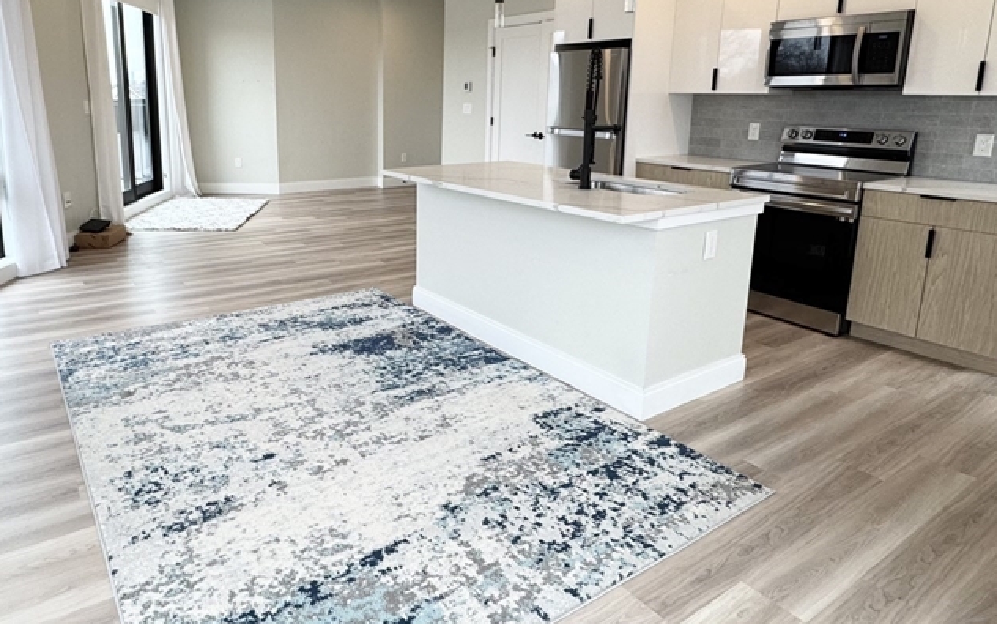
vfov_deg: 50.4
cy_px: 222
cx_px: 419
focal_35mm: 24
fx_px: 652
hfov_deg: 74.3
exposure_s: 1/120
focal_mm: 2.22
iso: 100
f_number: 2.2
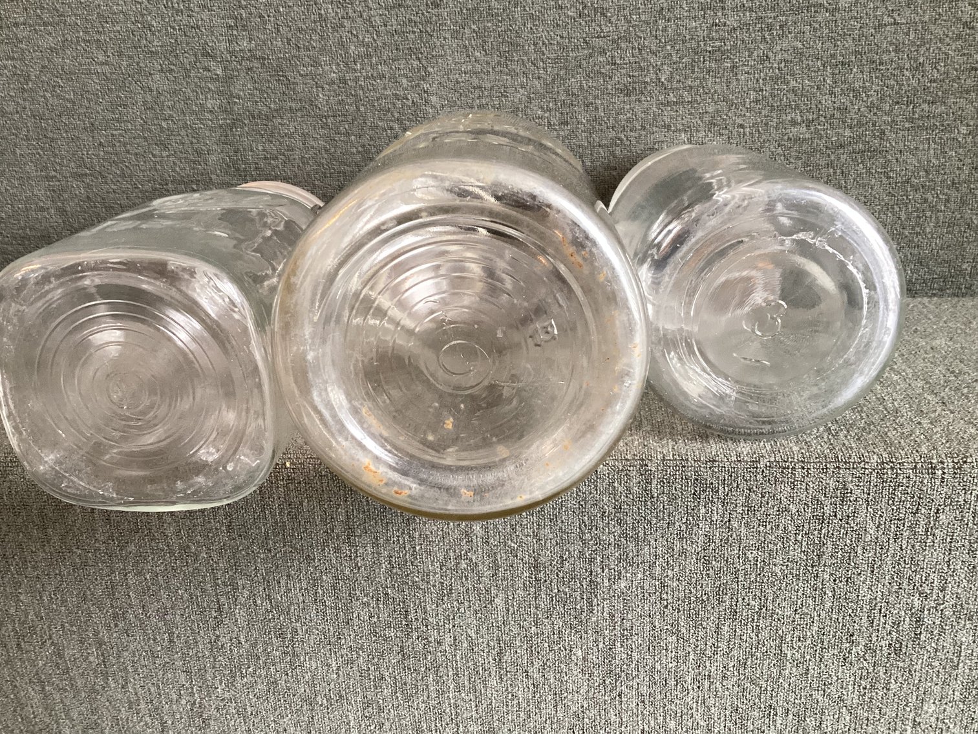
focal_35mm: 31
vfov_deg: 45.4
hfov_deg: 58.3
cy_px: 367
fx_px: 876
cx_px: 489
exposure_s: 1/50
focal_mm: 3.3
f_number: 2.4
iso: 200
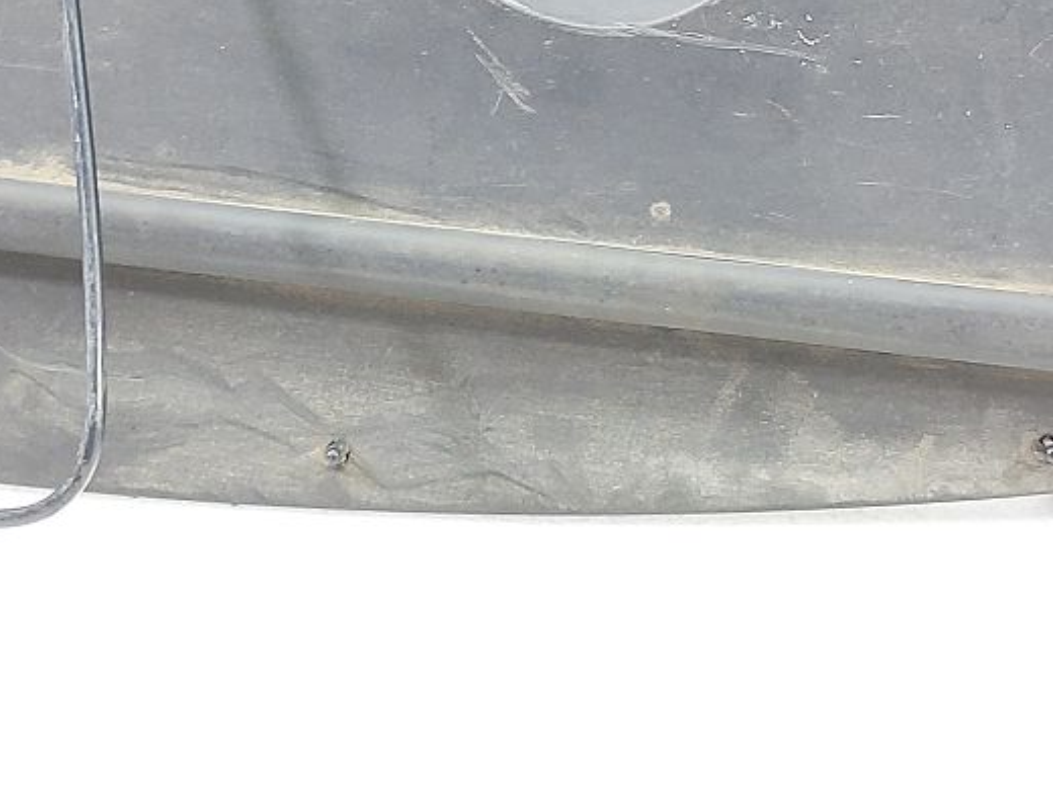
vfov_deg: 21.3
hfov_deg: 30.2
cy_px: -154
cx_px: 647
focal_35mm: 64
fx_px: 1947
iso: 200
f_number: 1.8
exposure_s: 1/33
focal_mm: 5.23
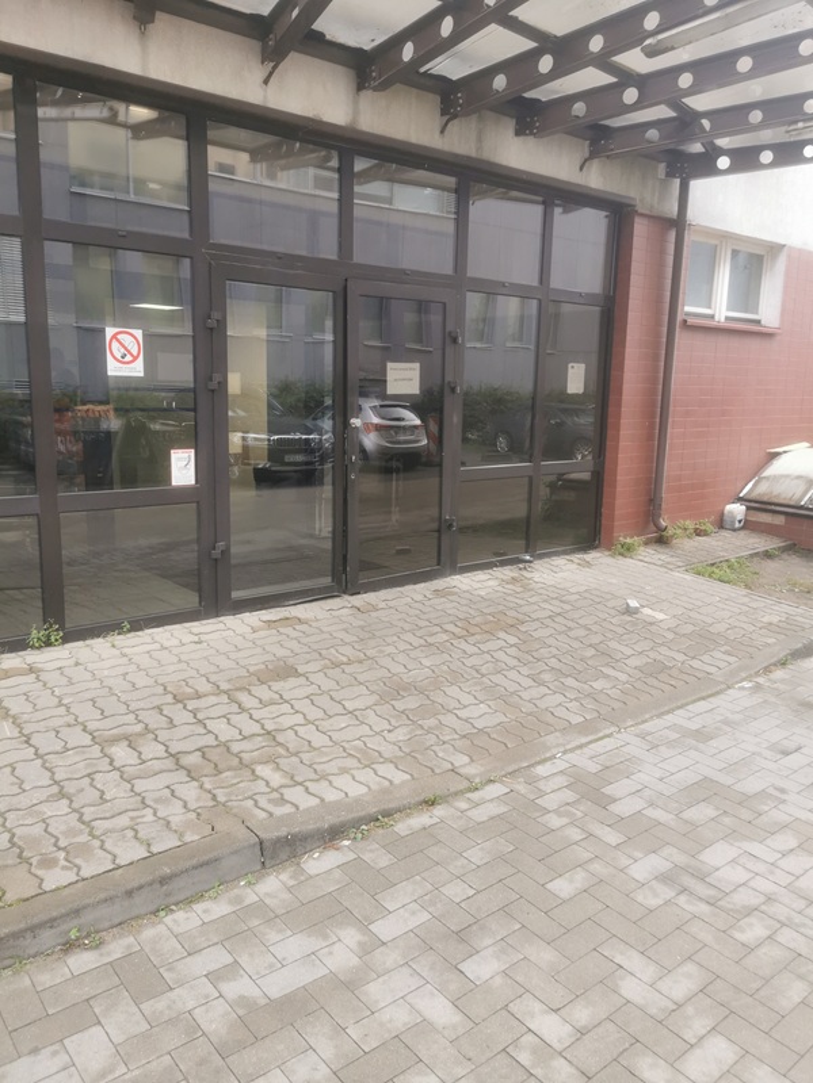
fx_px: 846
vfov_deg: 65.3
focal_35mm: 27
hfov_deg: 51.4
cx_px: 406
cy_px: 542
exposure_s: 1/60
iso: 100
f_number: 1.6
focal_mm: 5.56
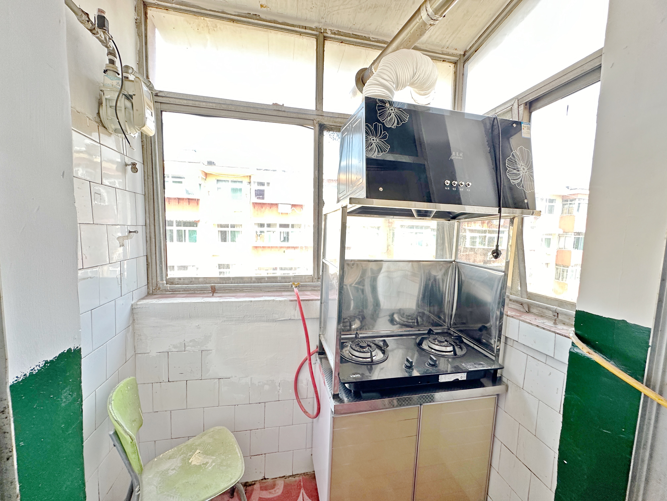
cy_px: 250
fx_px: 270
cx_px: 334
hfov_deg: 102.1
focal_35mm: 14
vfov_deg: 85.7
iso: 125
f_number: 2.2
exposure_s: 1/99
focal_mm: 2.22
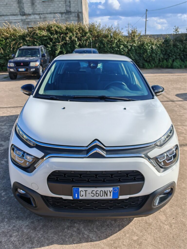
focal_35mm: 27
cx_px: 94
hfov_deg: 51.4
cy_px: 124
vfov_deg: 65.3
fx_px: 194
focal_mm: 6.83
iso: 64
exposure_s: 1/2500
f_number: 2
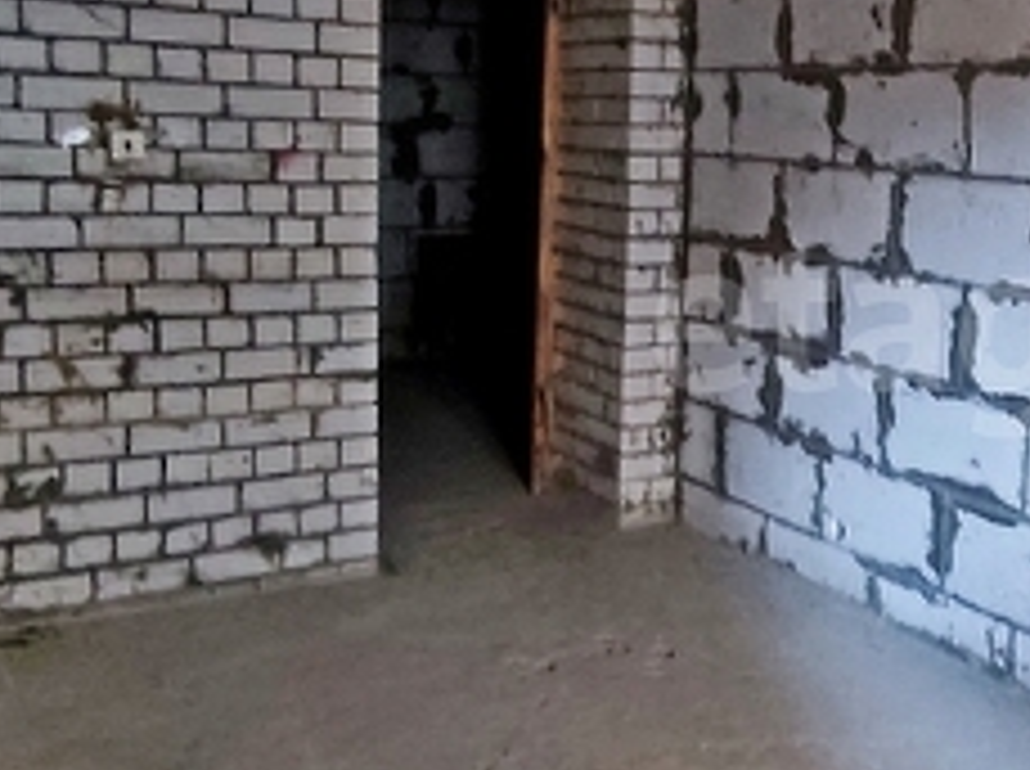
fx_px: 1248
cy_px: 306
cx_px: 891
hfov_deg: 41.9
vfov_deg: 34.1
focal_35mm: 42
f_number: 2.2
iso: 599
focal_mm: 1.6
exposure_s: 1/25
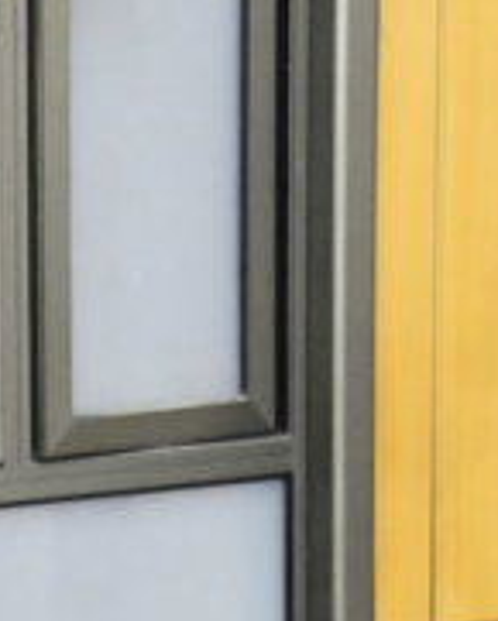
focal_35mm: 406
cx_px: -1343
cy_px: 1570
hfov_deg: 3.7
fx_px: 7474
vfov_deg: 4.6
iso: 2000
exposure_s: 1/125
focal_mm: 56
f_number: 5.6
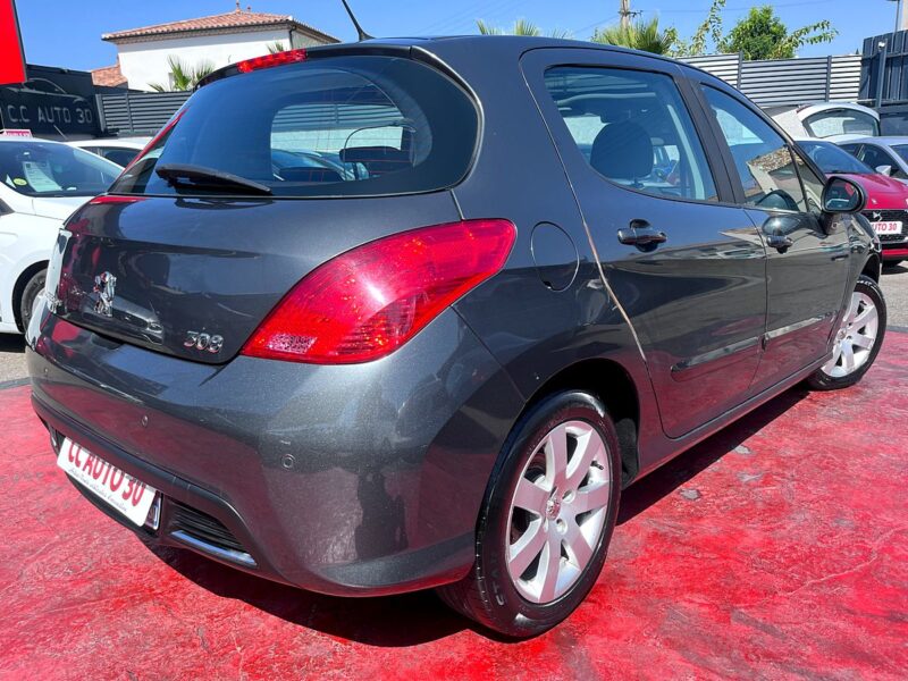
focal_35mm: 26
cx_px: 454
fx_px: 682
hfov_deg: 67.3
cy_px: 340
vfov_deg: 53.1
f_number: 1.6
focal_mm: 5.1
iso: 50
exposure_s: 1/1355
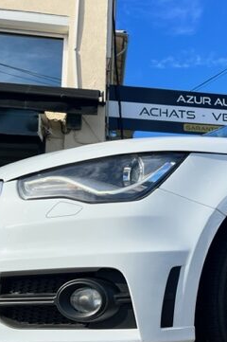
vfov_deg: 41.0
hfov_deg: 27.1
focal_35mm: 48
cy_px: 196
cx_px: 203
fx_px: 455
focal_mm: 5.7
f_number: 1.5
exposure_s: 1/3831
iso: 50
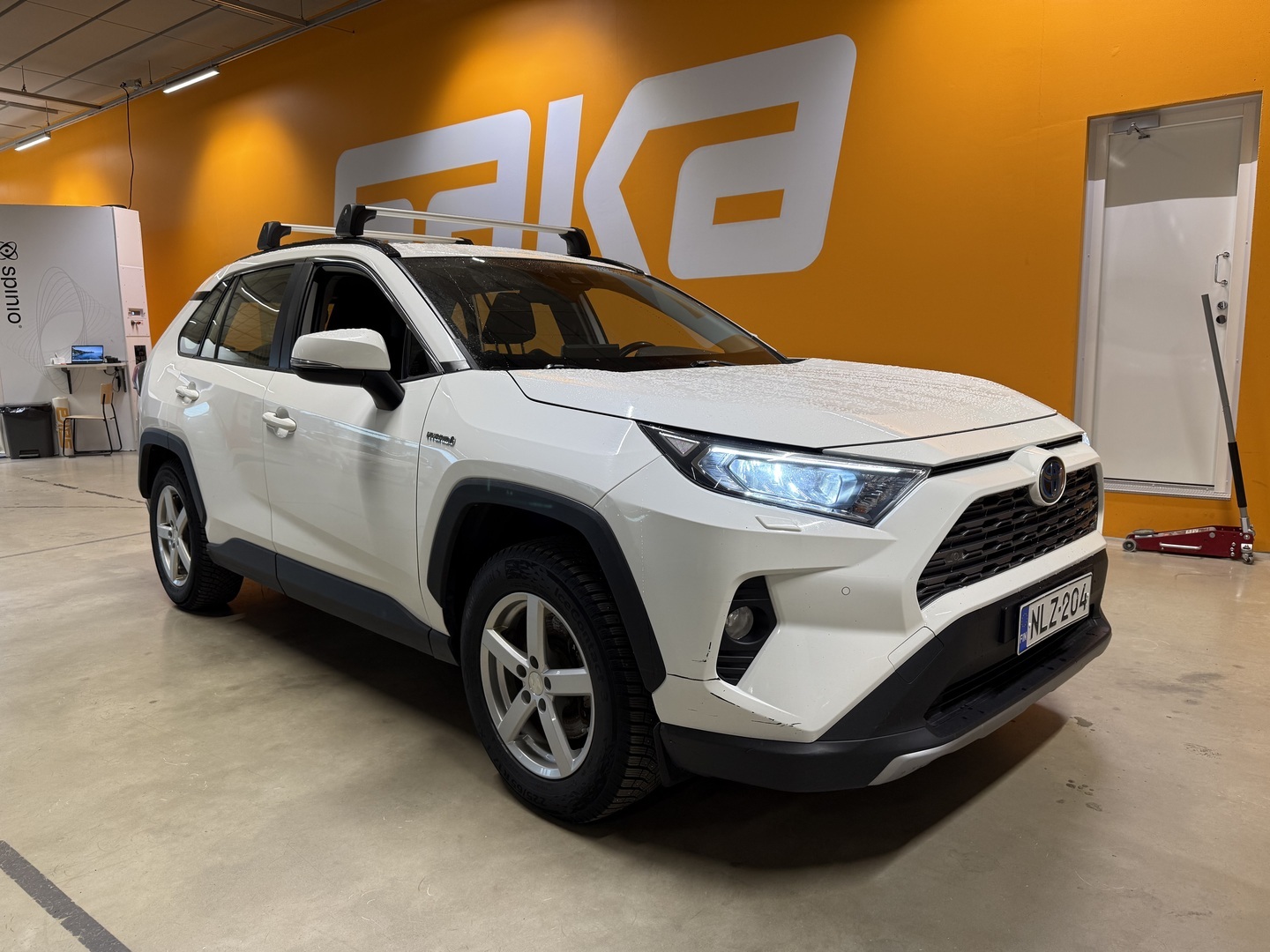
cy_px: 476
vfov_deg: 56.8
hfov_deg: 71.6
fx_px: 881
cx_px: 635
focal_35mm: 24
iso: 100
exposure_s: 1/97
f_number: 1.78
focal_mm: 6.76
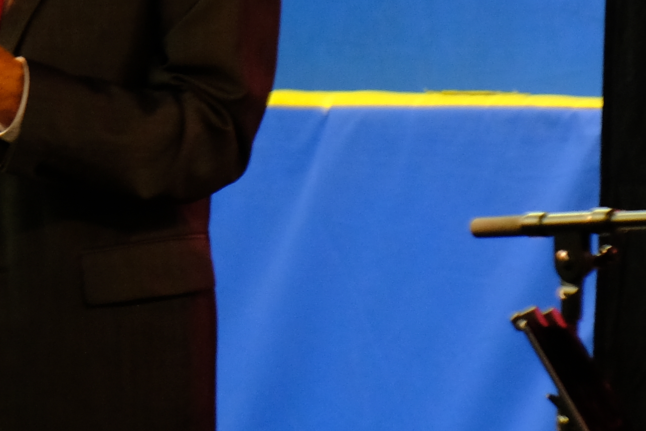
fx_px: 11627
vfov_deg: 2.1
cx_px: -315
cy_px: 22
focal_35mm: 648
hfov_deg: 3.2
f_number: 5.6
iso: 800
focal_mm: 93.2
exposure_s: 1/38
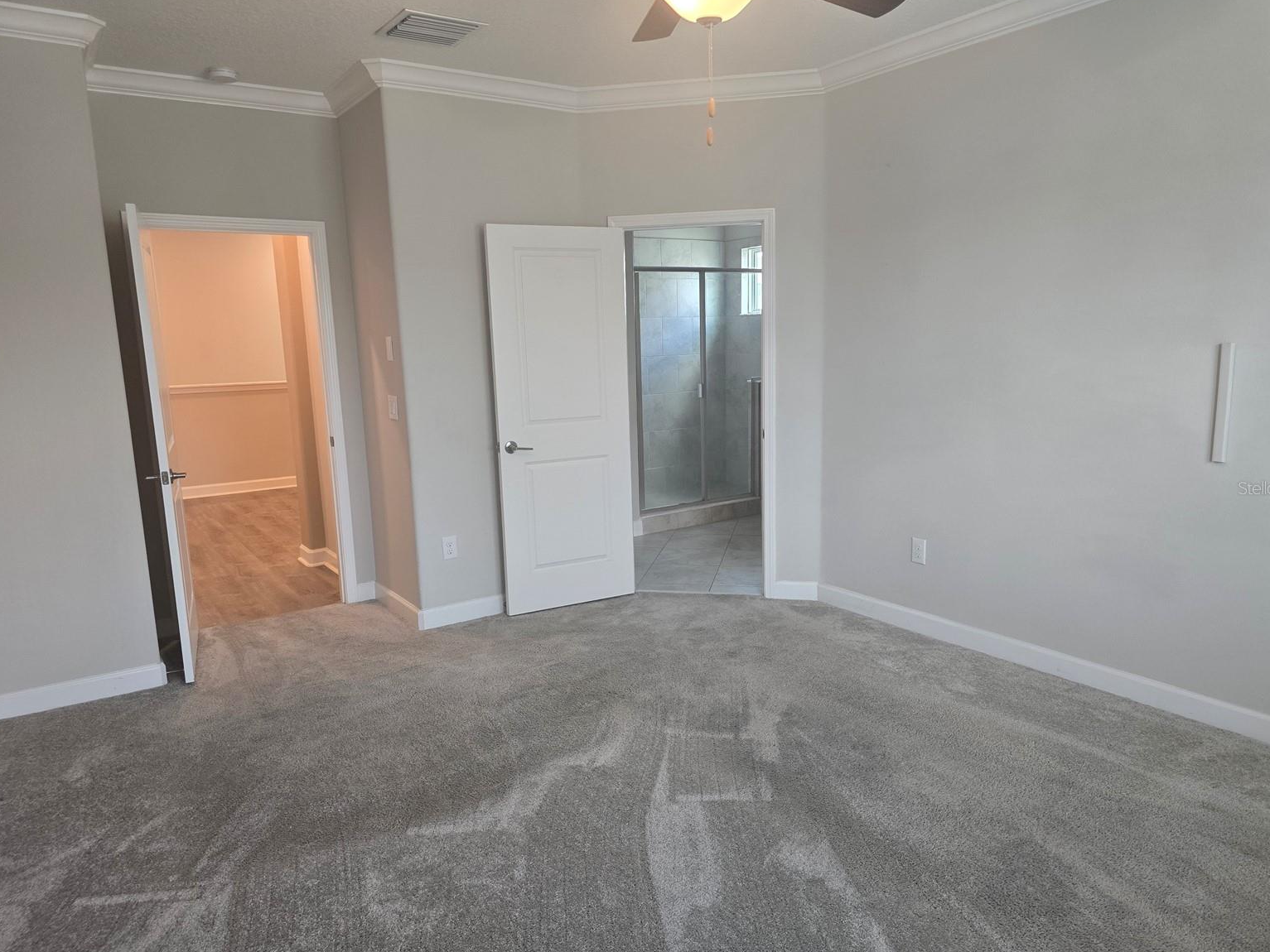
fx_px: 881
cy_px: 488
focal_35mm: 24
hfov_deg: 71.6
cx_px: 654
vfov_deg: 56.8
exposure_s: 1/120
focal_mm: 6.3
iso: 320
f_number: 1.7
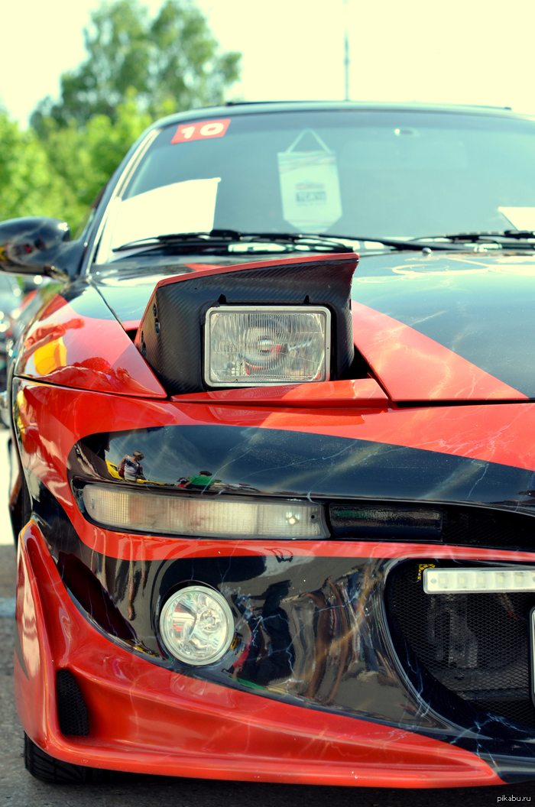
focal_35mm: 75
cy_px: 404
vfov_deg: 27.0
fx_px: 1678
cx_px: 268
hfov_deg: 18.1
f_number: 4.5
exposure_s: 1/1250
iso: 400
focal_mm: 50
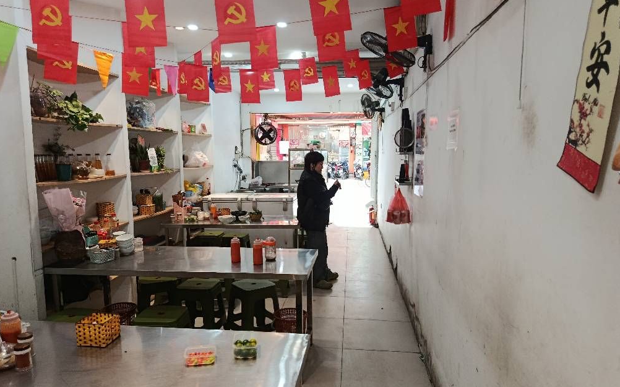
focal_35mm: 26
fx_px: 439
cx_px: 304
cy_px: 215
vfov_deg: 47.5
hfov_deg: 70.4
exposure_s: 1/100
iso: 733
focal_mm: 5.24
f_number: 1.7
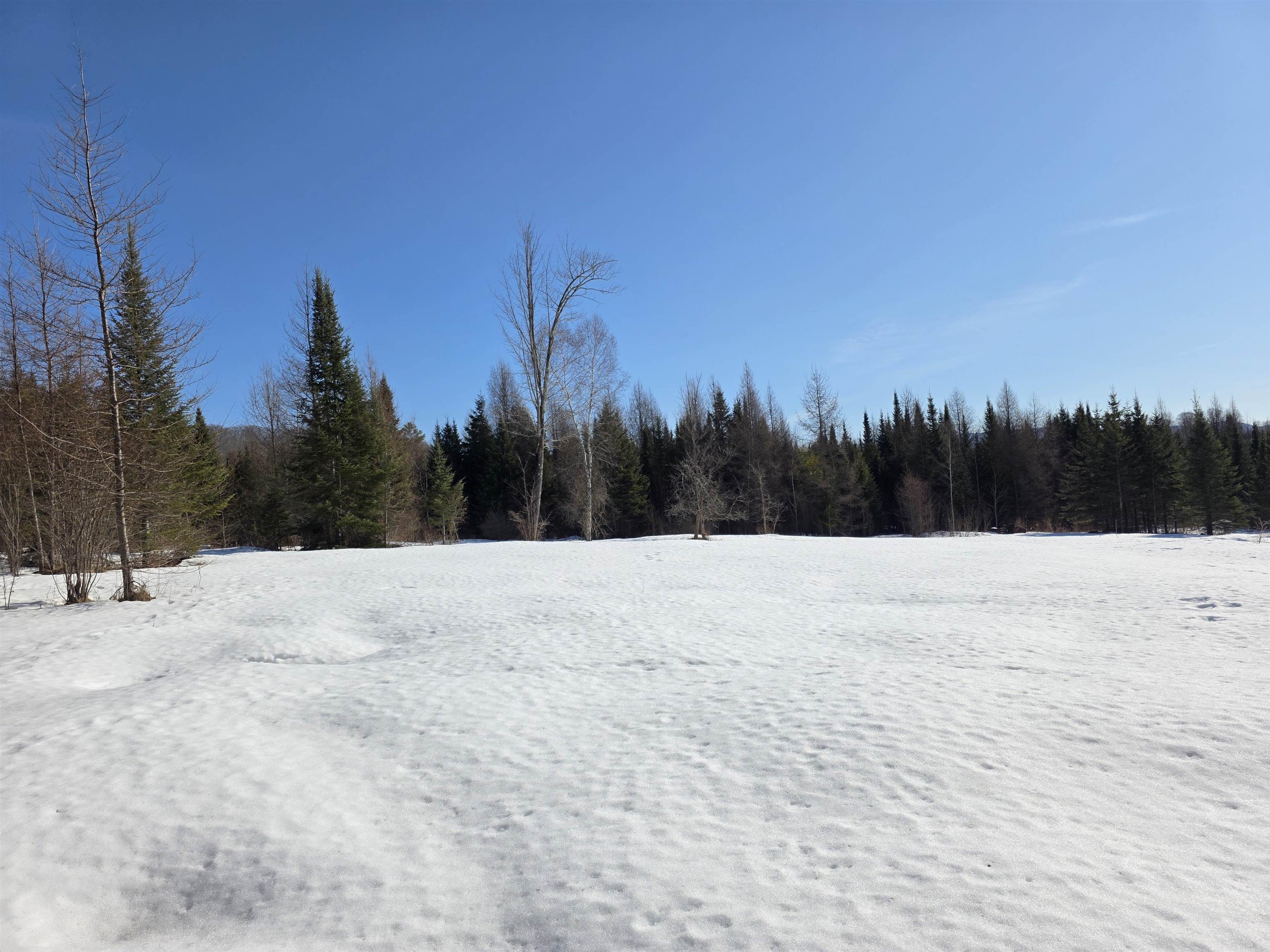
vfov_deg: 58.9
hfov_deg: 73.9
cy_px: 476
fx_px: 844
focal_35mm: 23
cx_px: 635
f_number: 1.7
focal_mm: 6.3
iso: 64
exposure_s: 1/7944
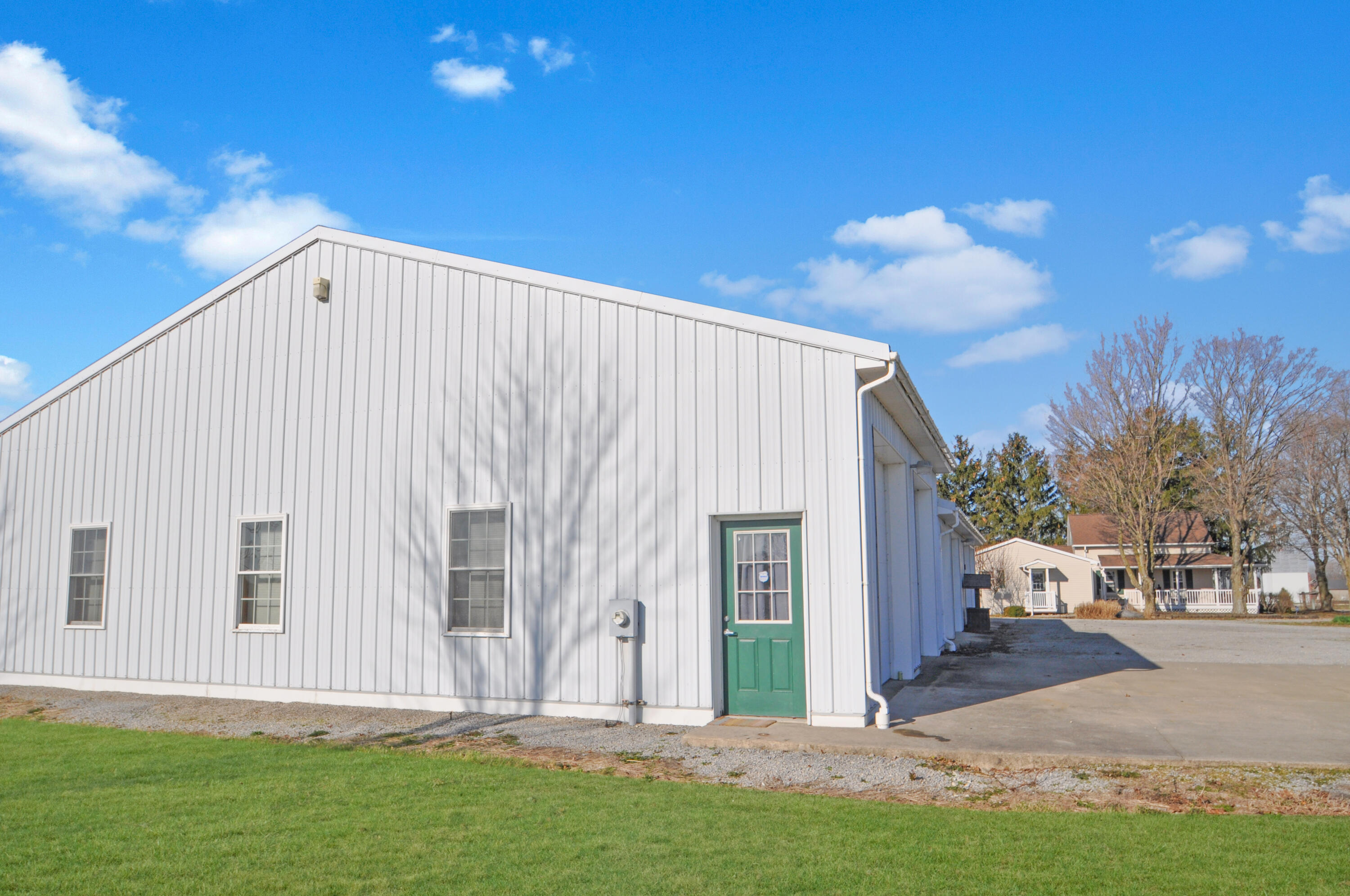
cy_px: 448
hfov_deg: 77.4
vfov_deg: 56.0
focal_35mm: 22
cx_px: 675
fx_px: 843
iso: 200
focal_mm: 15
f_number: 11
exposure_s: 1/500
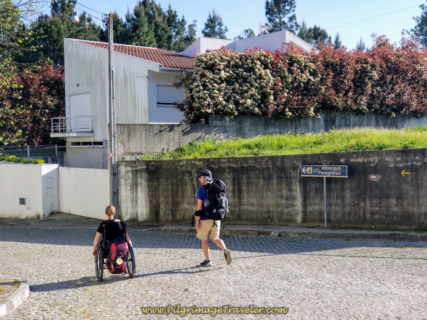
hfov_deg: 36.8
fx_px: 641
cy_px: 160
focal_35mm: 52
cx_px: 214
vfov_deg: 28.0
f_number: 2.4
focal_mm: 6
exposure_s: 1/430
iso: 25
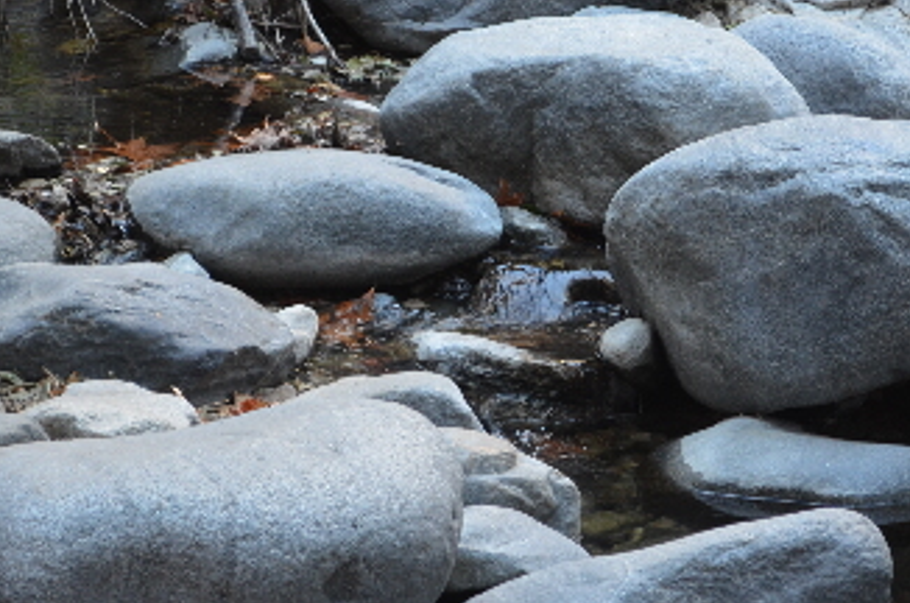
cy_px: 221
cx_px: 497
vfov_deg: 8.9
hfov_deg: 13.5
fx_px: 3858
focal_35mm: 153
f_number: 5.6
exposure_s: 1/30
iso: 800
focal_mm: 55
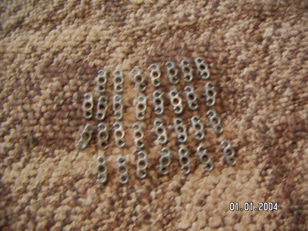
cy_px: 116
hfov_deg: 51.4
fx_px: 320
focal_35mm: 36
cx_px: 154
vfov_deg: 39.7
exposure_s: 1/8
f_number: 2.8
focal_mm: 4.7
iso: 200
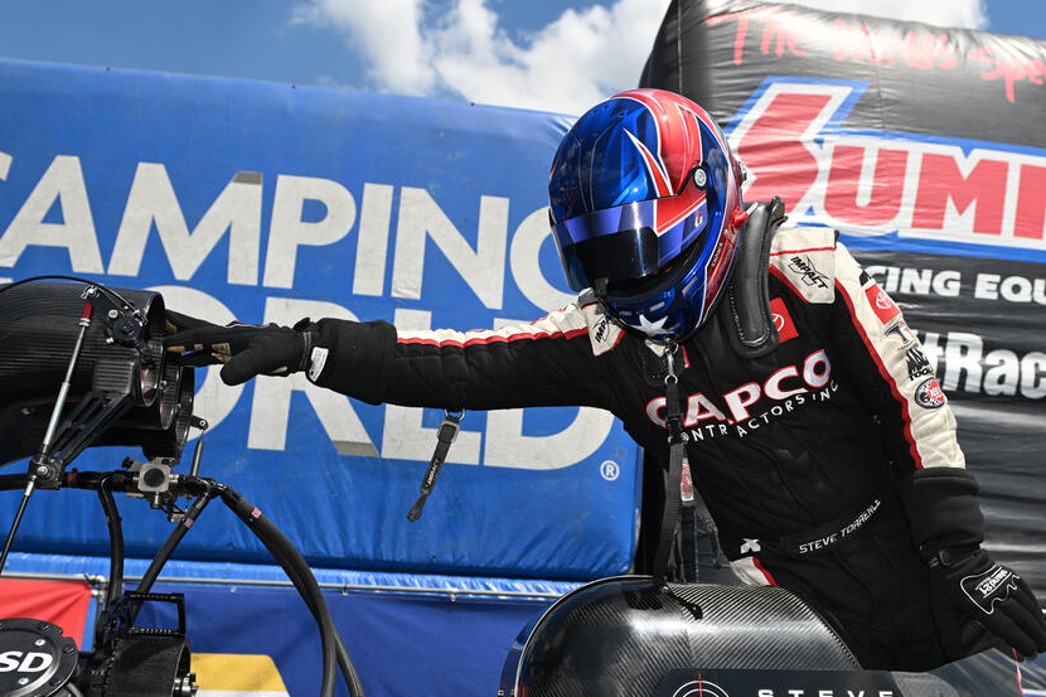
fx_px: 1075
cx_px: 607
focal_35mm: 37
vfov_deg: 35.8
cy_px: 412
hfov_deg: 51.7
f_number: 4.5
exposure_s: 1/1600
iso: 200
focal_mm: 24
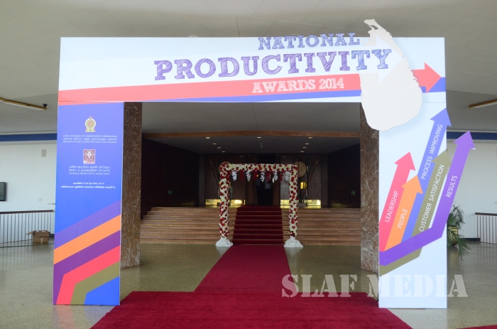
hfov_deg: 53.2
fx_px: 496
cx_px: 248
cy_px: 164
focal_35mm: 36
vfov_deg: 36.7
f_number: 5.6
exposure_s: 1/320
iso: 1000
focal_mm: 24
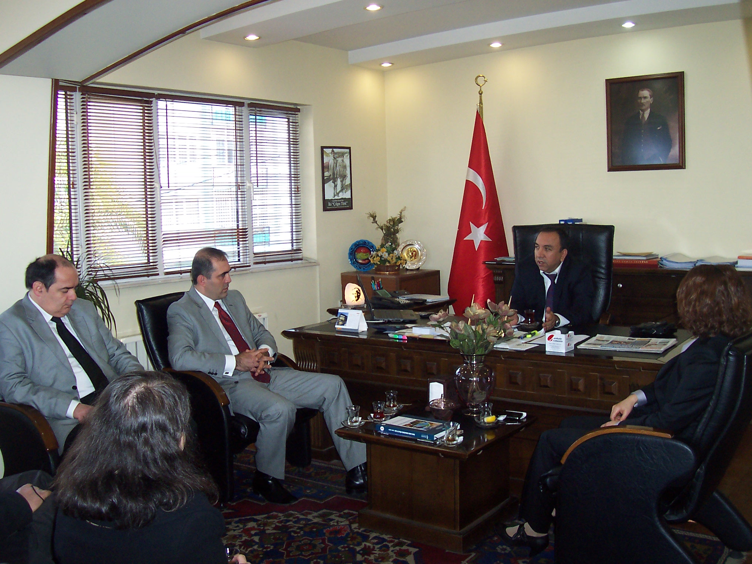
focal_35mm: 37
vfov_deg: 38.7
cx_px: 376
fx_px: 804
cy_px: 282
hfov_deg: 50.1
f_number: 2.8
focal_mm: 5.6
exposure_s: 1/60
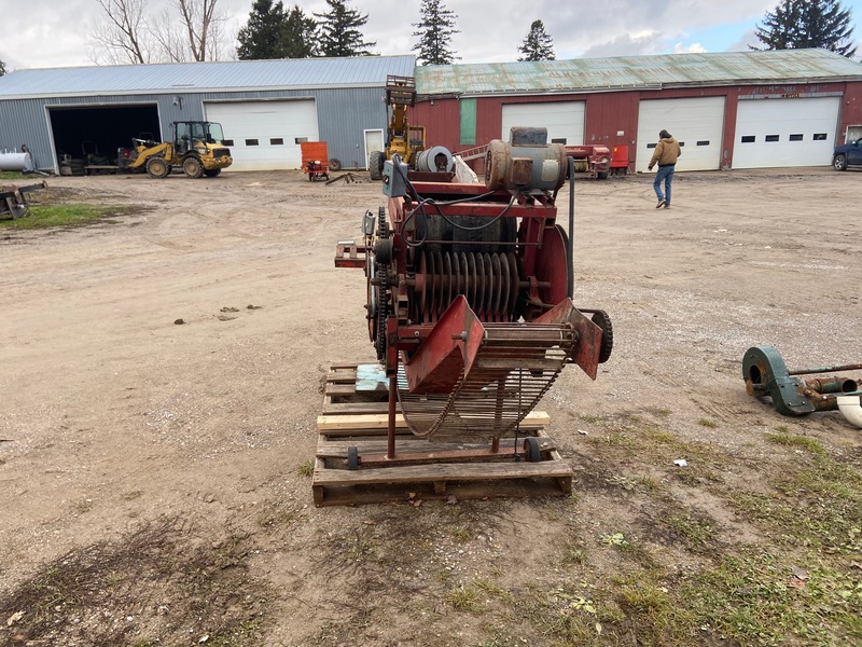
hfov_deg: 67.3
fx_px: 647
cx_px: 431
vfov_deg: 53.1
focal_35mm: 26
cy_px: 324
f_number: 1.8
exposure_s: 1/340
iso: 32
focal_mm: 4.25
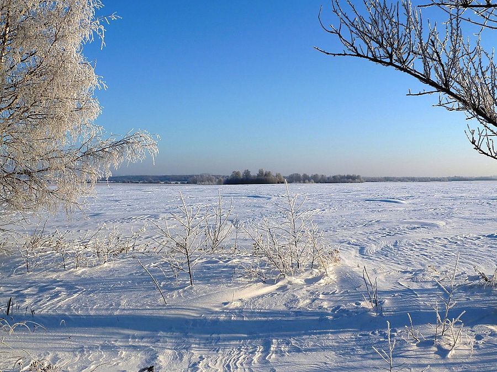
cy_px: 186
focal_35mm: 40
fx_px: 574
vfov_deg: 36.0
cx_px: 248
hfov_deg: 46.8
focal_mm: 6.5
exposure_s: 1/500
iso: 80
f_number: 5
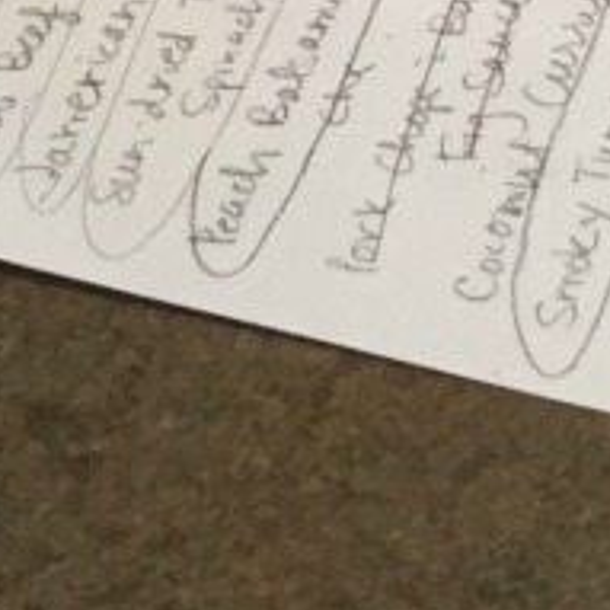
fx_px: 3210
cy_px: -980
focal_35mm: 161
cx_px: 648
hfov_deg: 10.7
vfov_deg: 9.4
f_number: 2.2
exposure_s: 1/30
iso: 50
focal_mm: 4.15
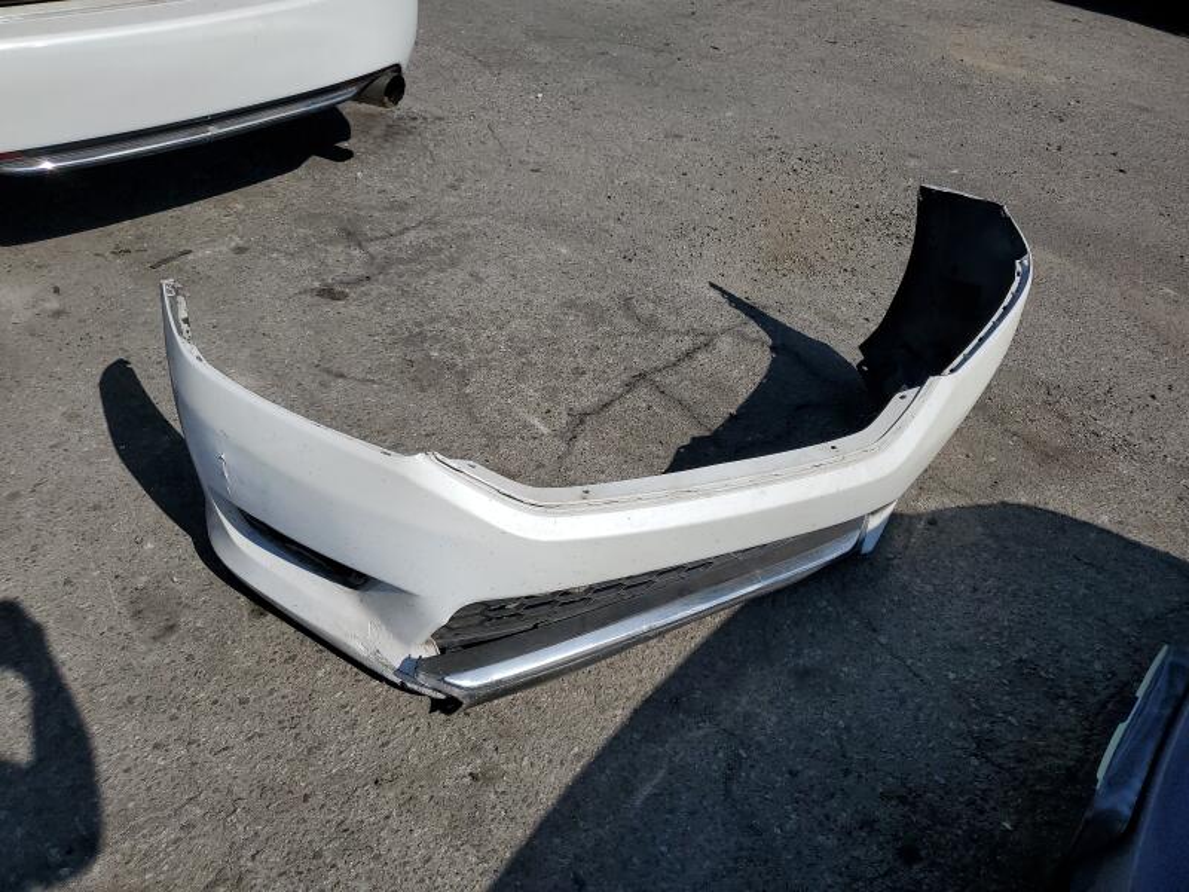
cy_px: 446
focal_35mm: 26
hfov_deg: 67.3
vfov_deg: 53.1
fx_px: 893
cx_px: 594
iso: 50
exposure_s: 1/10000
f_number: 1.5
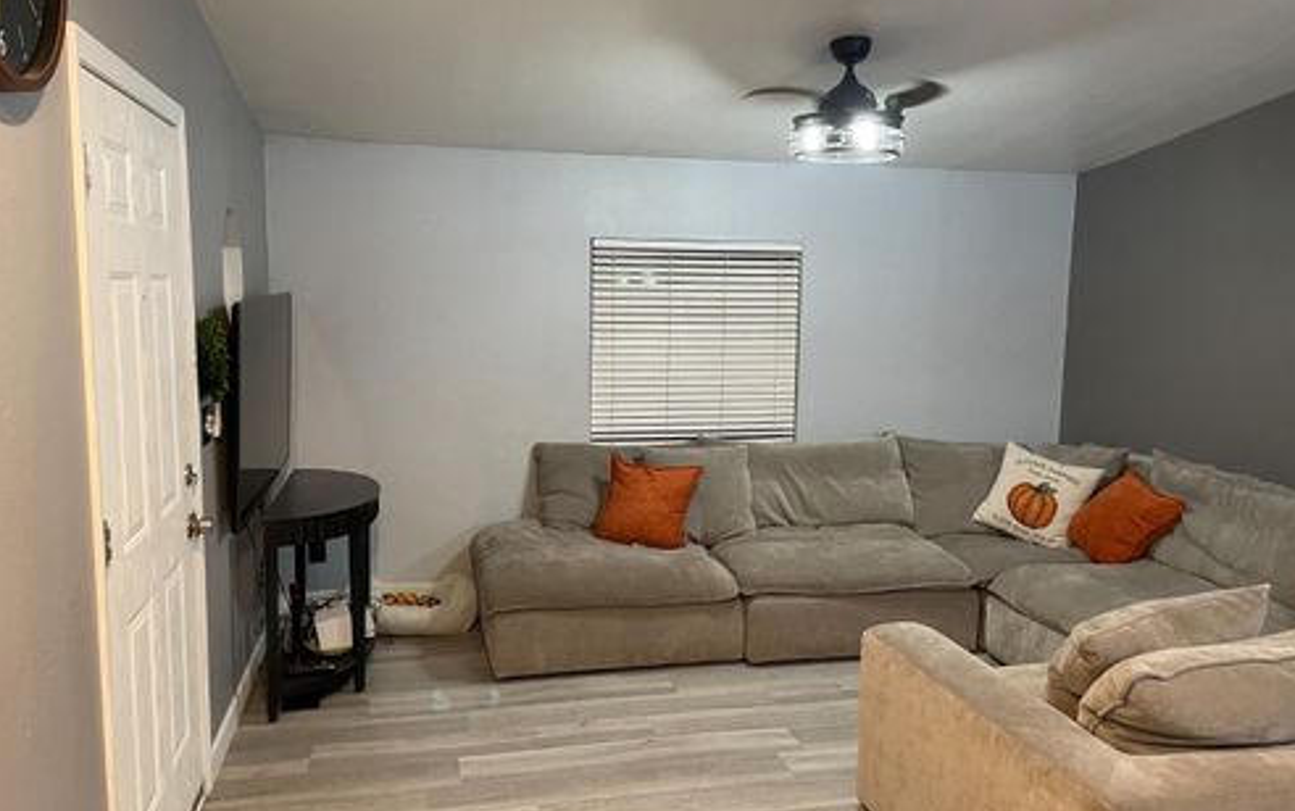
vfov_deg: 44.6
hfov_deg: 66.4
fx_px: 989
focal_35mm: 28
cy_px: 431
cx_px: 653
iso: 250
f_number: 1.6
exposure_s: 1/60
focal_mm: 4.2
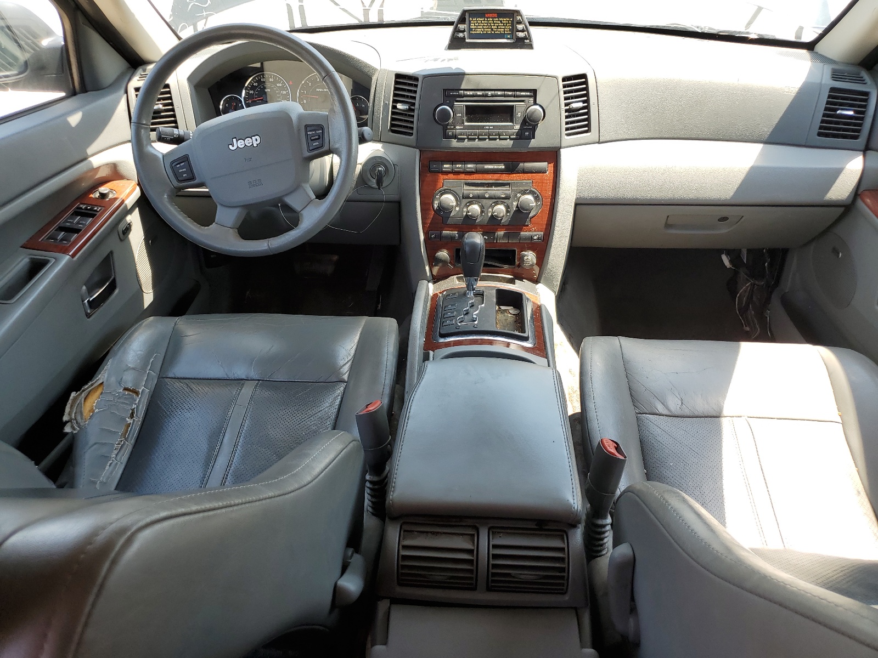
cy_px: 329
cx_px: 439
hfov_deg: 67.3
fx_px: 659
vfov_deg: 53.1
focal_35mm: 26
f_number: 1.5
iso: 50
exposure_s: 1/213
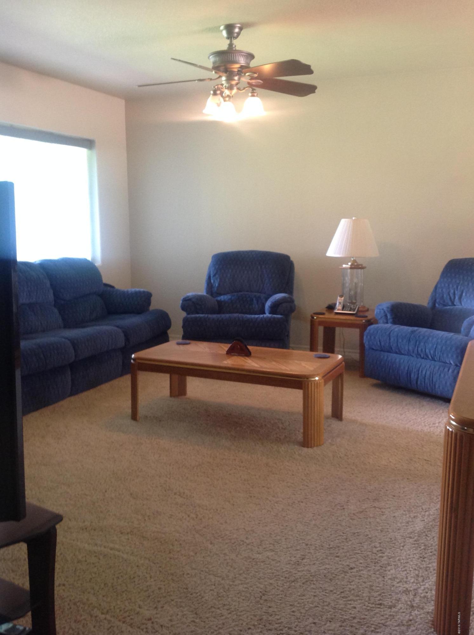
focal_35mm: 35
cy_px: 318
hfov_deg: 40.6
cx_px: 237
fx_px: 641
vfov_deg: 52.7
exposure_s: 1/15
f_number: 2.4
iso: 160
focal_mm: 4.28
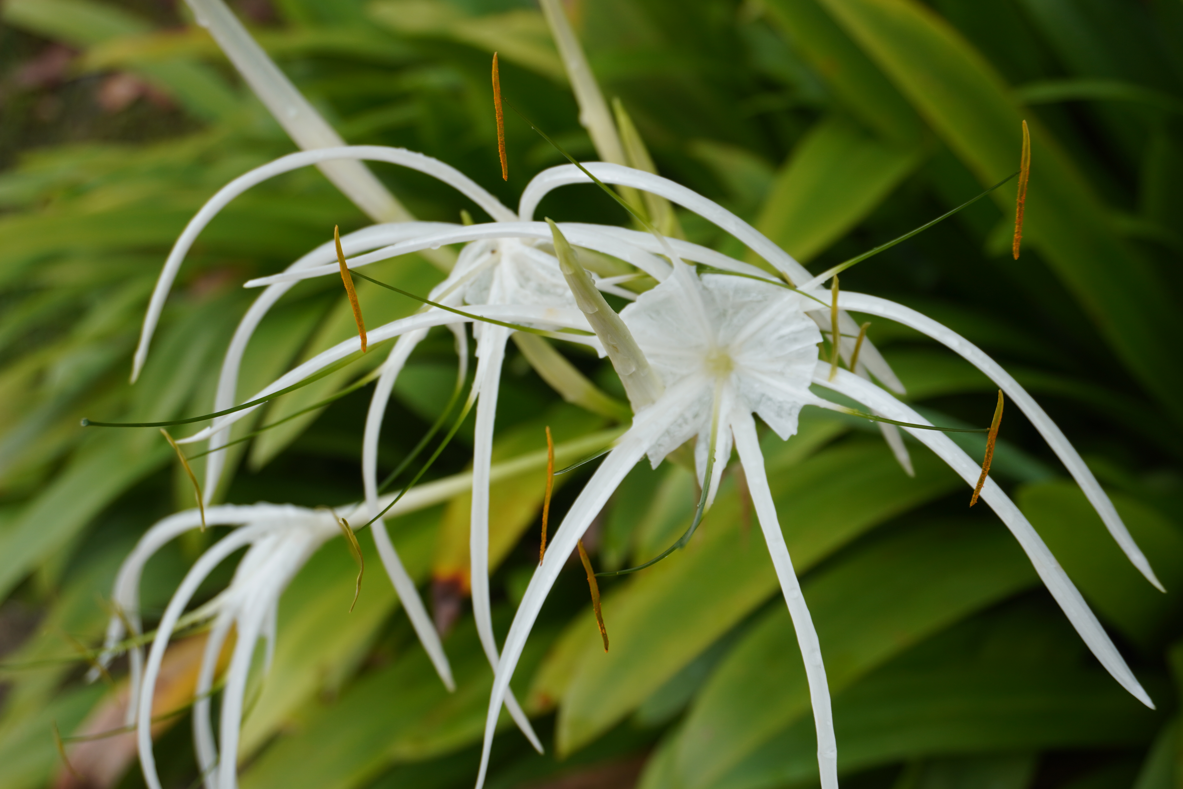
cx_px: 580
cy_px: 384
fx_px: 1496
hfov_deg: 43.1
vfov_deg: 29.5
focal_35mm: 46
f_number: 5
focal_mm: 29
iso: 100
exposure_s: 1/160
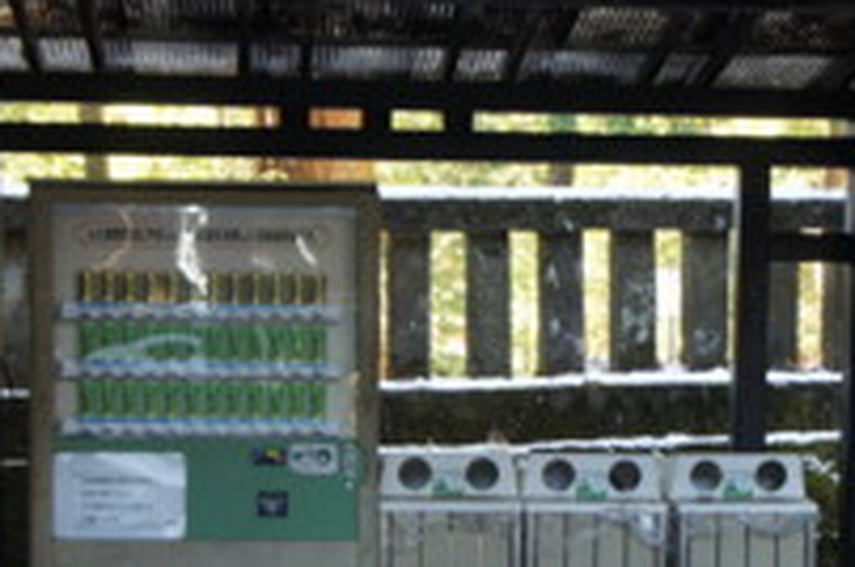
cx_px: 495
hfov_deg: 22.6
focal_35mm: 90
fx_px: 2137
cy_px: 446
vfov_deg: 15.0
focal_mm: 27
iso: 1000
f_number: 4
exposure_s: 1/50
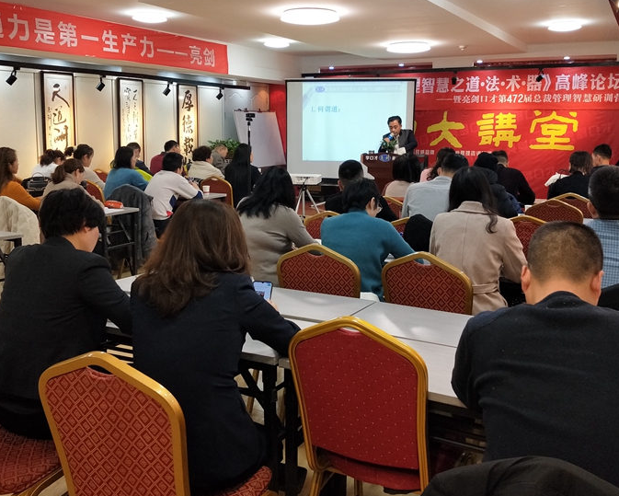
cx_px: 301
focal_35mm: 30
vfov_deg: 48.4
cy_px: 217
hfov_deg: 58.7
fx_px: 550
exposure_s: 1/50
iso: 157
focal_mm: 3.99
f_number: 1.7
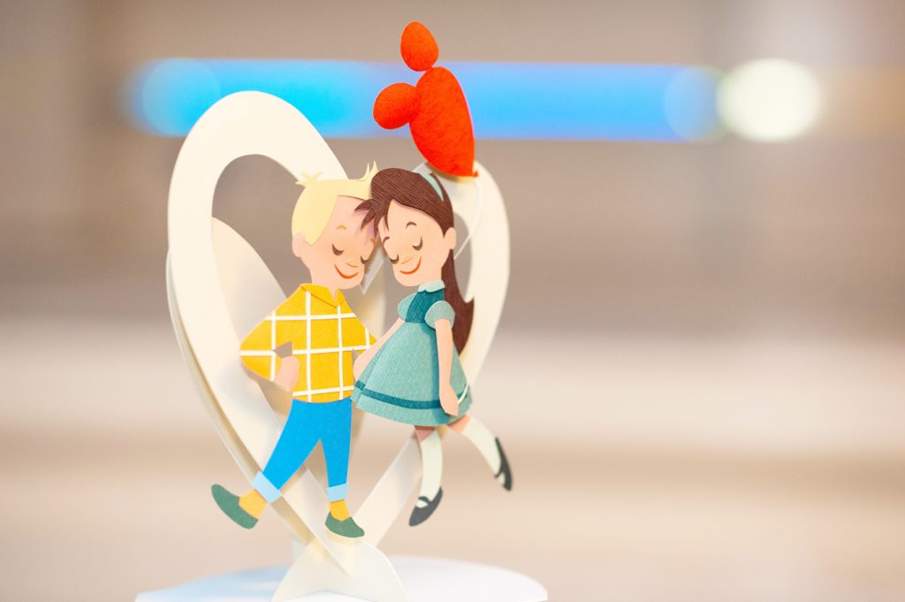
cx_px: 452
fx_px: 2135
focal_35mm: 85
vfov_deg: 16.0
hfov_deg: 23.9
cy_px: 301
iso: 1600
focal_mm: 85
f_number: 2.2
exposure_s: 1/160
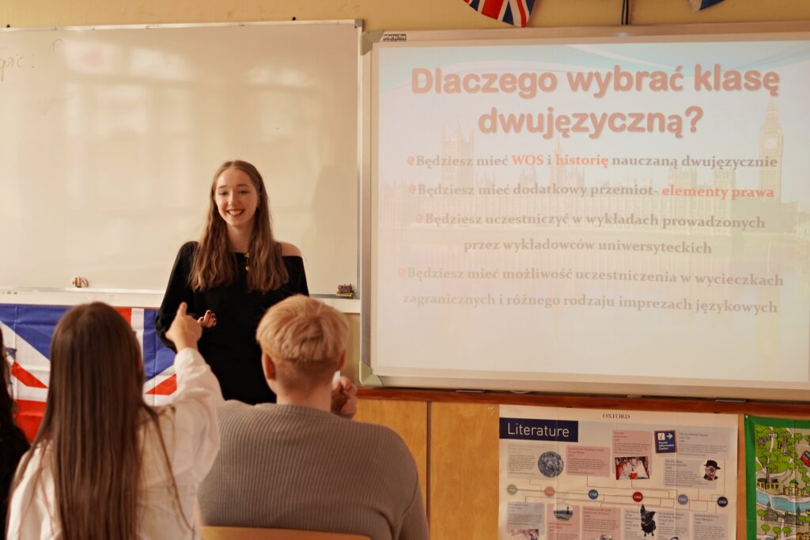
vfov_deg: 18.2
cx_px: 405
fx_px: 1688
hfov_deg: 27.0
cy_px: 270
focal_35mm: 75
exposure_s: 1/125
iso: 500
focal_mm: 50
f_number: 2.8
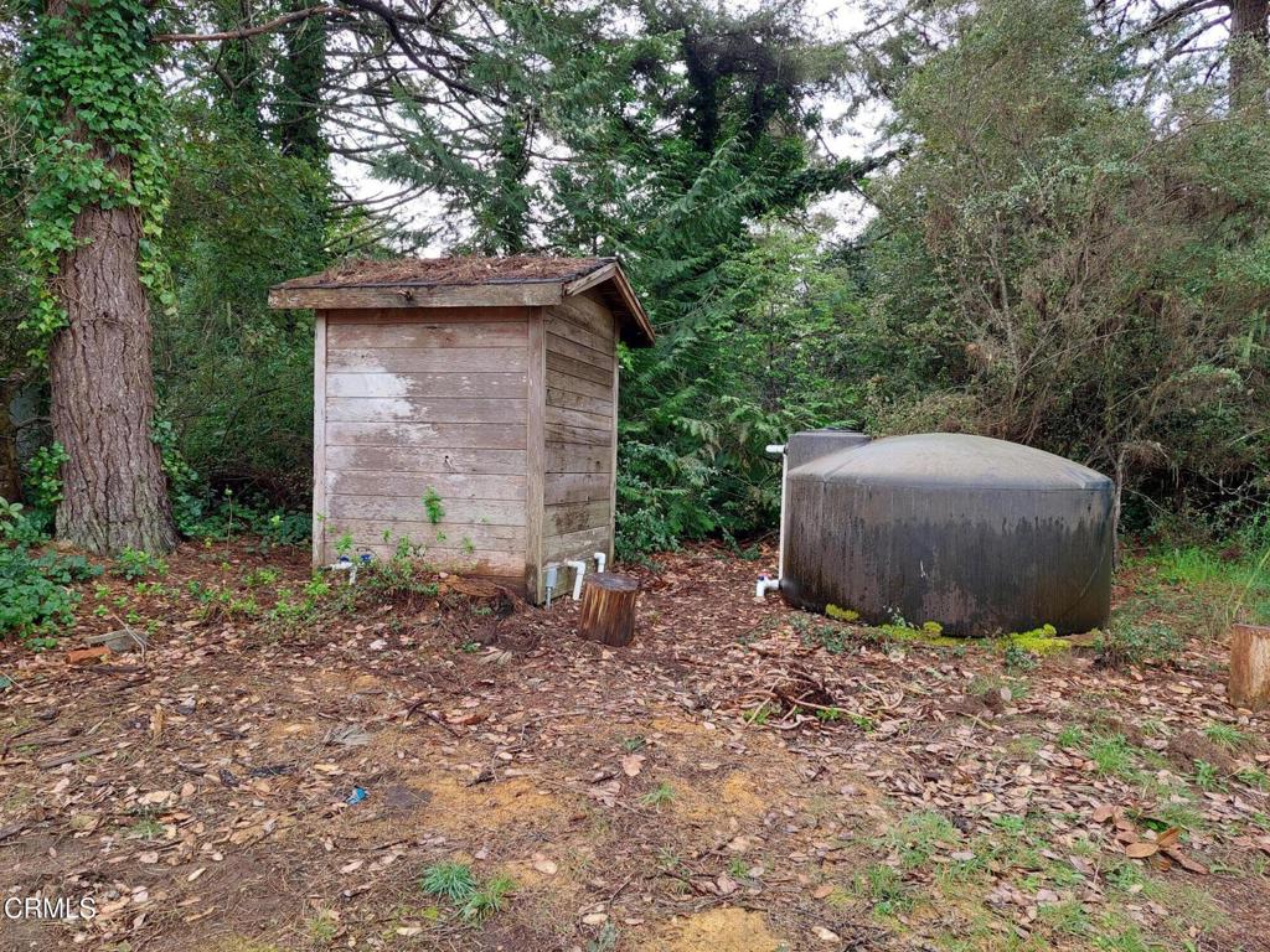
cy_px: 476
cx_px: 635
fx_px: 881
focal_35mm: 24
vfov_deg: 56.8
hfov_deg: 71.6
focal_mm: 5.23
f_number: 1.8
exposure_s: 1/159
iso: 40
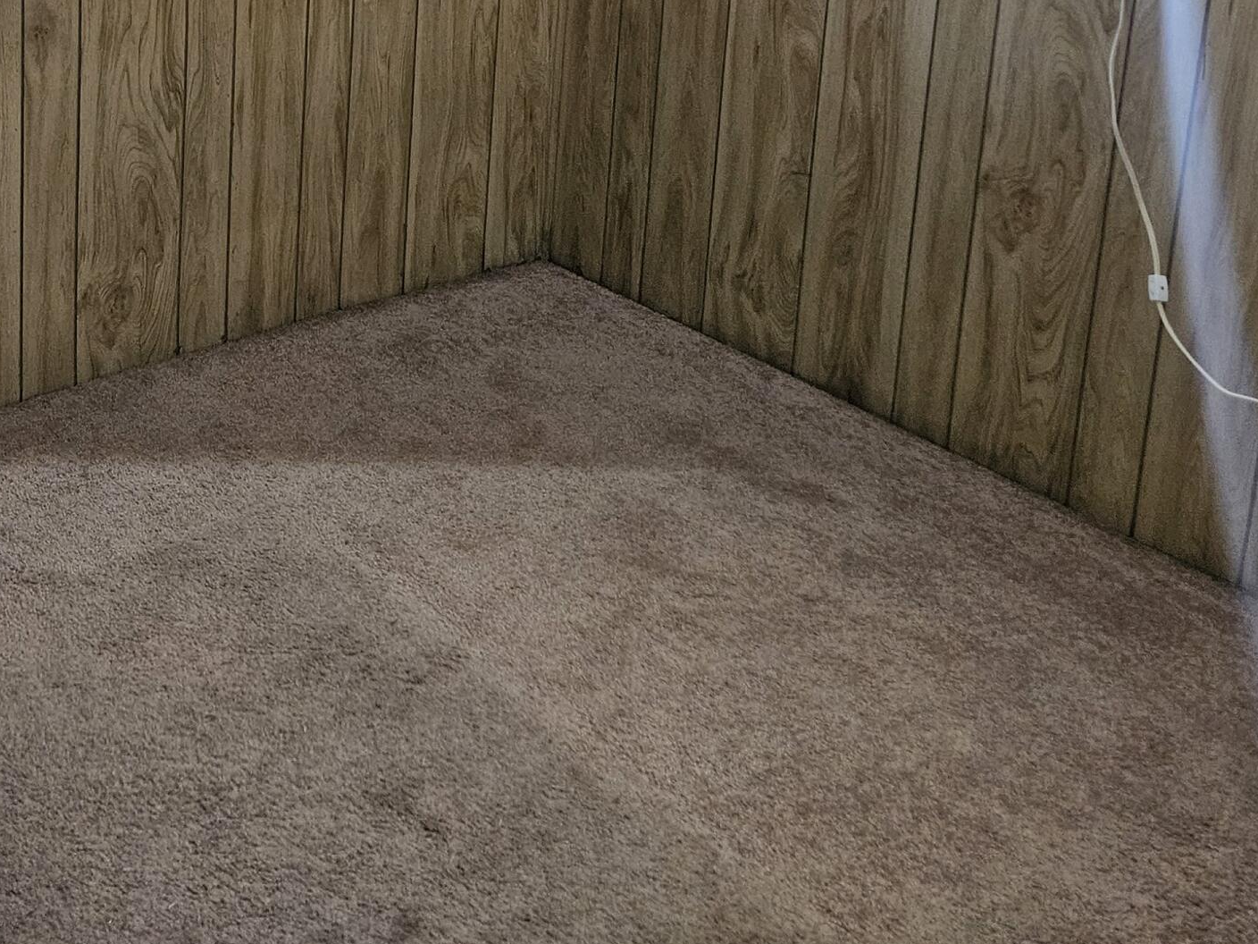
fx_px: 1781
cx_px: 243
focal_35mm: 49
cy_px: -55
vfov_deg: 27.5
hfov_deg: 37.5
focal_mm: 5.4
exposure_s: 1/120
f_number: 1.8
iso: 500
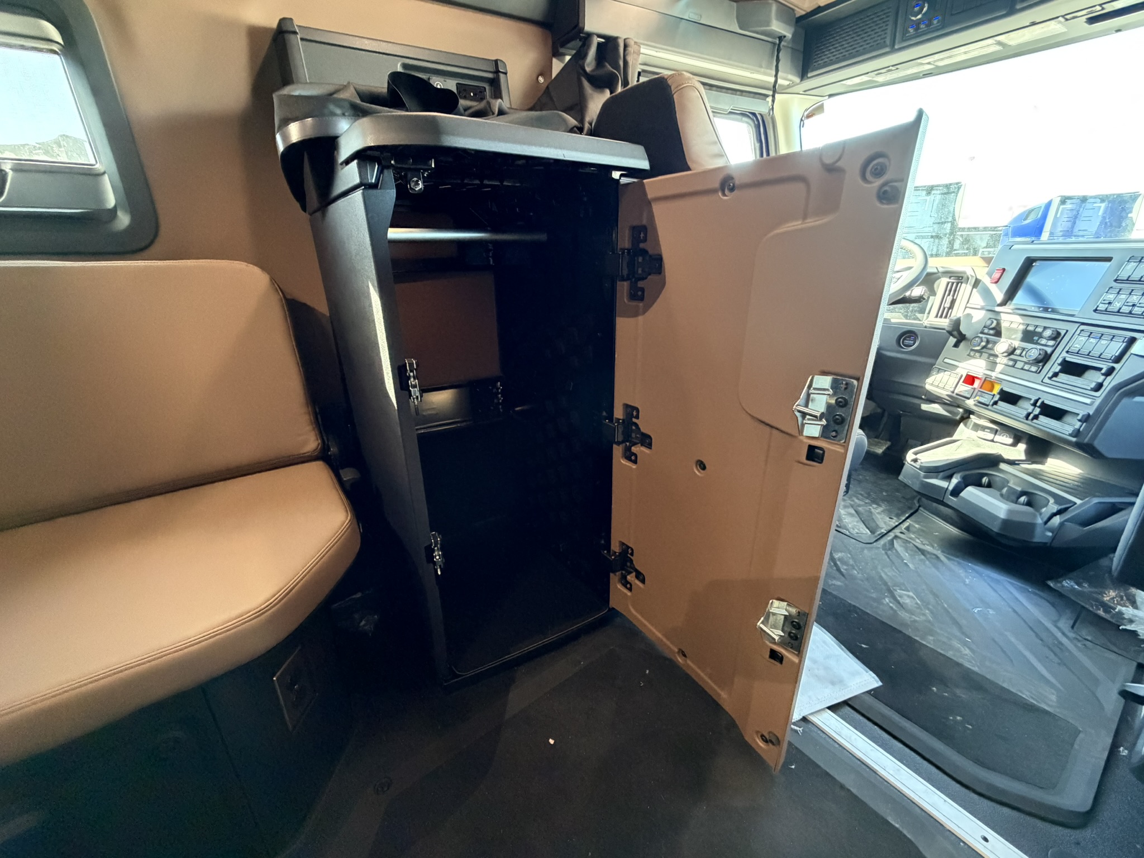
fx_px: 463
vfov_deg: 85.7
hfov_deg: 102.1
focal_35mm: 14
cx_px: 572
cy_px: 429
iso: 800
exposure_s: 1/49
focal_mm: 2.22
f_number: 2.2
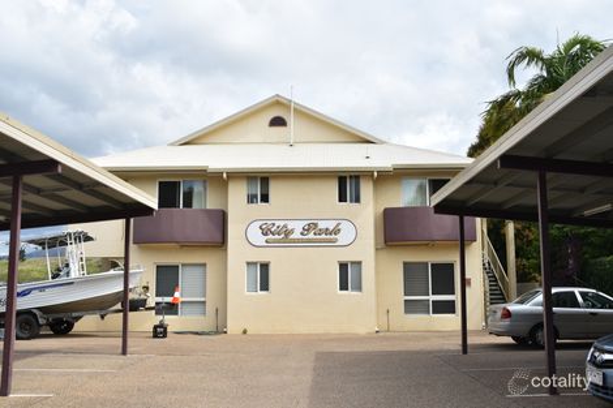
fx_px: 638
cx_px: 306
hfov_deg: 51.3
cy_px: 204
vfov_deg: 35.5
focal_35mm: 38
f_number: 10
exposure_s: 1/250
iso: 100
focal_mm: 25
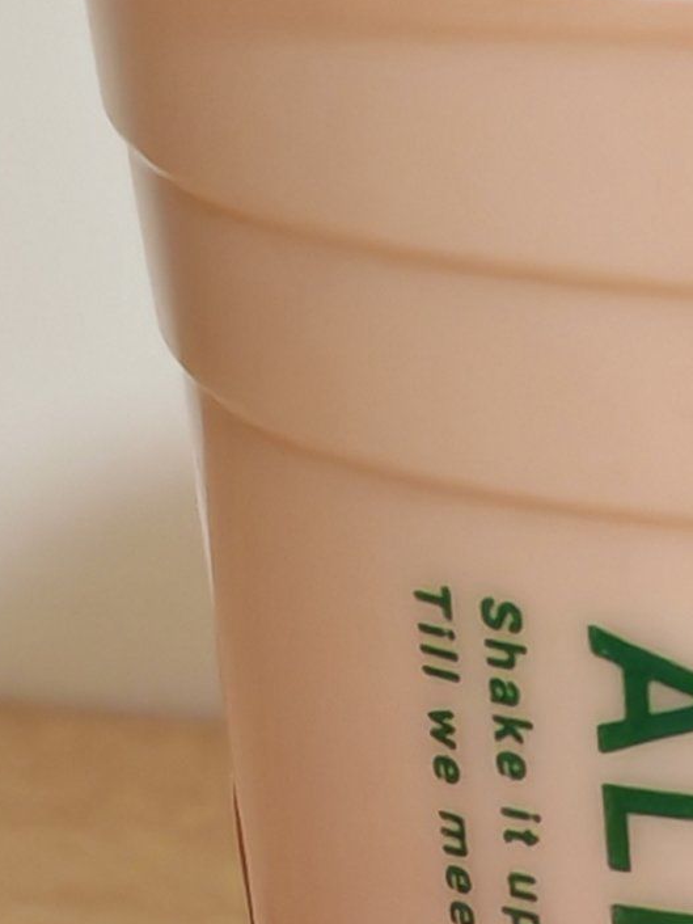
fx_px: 4963
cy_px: 690
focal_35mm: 186
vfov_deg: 10.6
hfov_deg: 7.8
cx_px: 1186
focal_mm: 5.52
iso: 800
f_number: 1.95
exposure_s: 1/33
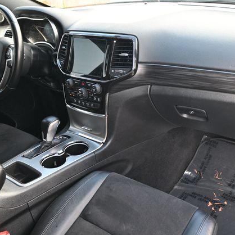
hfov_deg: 42.6
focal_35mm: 39
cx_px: 142
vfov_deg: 42.8
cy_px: 117
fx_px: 300
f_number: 3.8
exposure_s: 1/125
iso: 640
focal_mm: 20
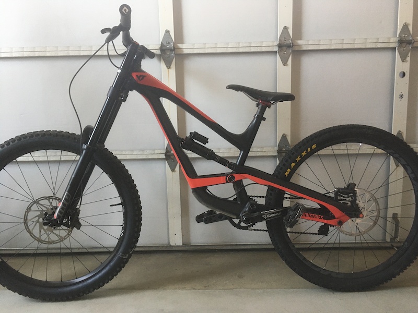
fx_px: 350
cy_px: 156
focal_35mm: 29
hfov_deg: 61.7
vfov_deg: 48.2
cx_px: 209
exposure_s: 1/30
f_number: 2.2
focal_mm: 4.15
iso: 125
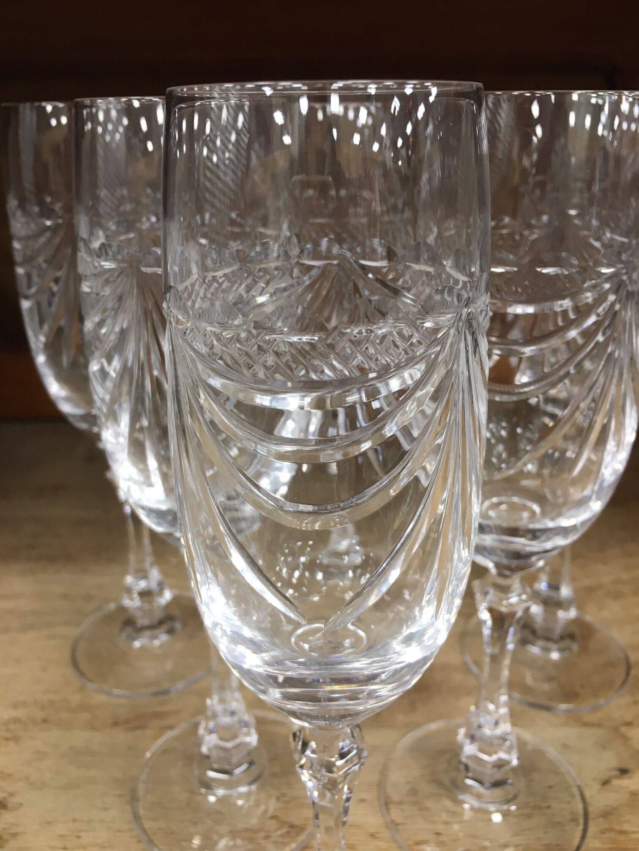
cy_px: 426
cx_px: 320
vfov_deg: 61.7
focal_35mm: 29
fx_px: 714
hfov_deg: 48.2
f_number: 2.2
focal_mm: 4.15
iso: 80
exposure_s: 1/33
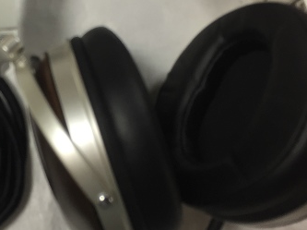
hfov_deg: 27.7
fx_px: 602
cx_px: 38
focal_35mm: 68
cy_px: 77
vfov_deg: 21.5
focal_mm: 4.15
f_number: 2.2
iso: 32
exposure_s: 1/40
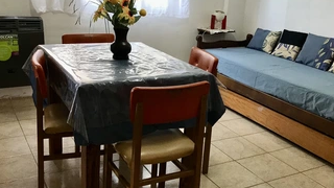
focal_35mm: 42
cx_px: 168
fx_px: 372
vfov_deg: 28.2
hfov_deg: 48.4
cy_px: 66
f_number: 1.8
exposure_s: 1/33
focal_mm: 3.99
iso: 32
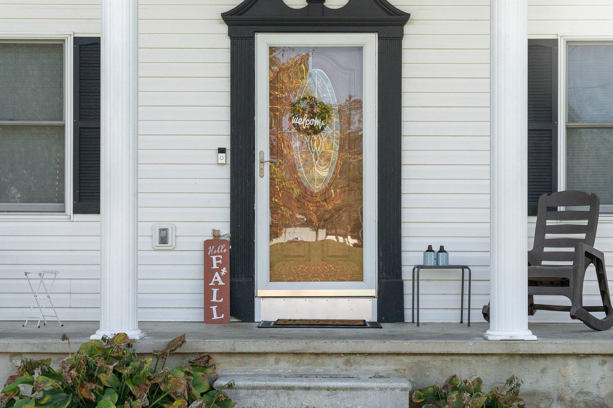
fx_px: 1073
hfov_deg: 31.9
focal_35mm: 63
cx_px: 296
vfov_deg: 21.6
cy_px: 170
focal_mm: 46
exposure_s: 1/500
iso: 640
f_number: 8
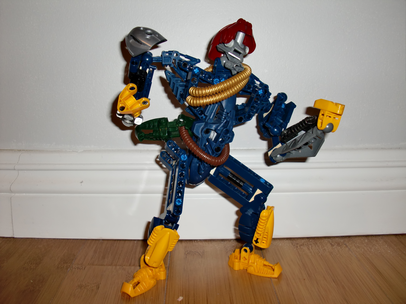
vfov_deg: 39.7
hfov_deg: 51.4
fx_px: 422
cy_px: 152
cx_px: 203
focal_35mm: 36
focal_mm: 6.3
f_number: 2.8
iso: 125
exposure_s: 1/60
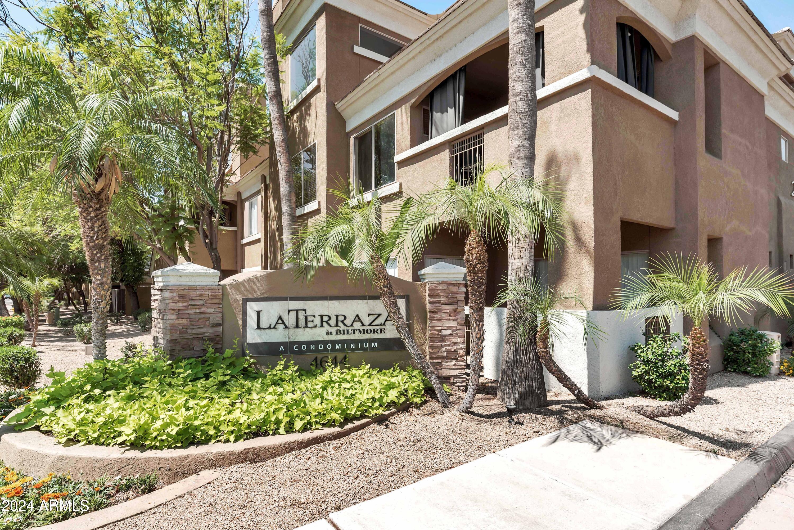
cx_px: 397
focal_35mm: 18
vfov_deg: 67.4
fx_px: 397
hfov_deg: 90.0
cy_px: 265
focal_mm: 18
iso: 160
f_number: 8
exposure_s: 1/250
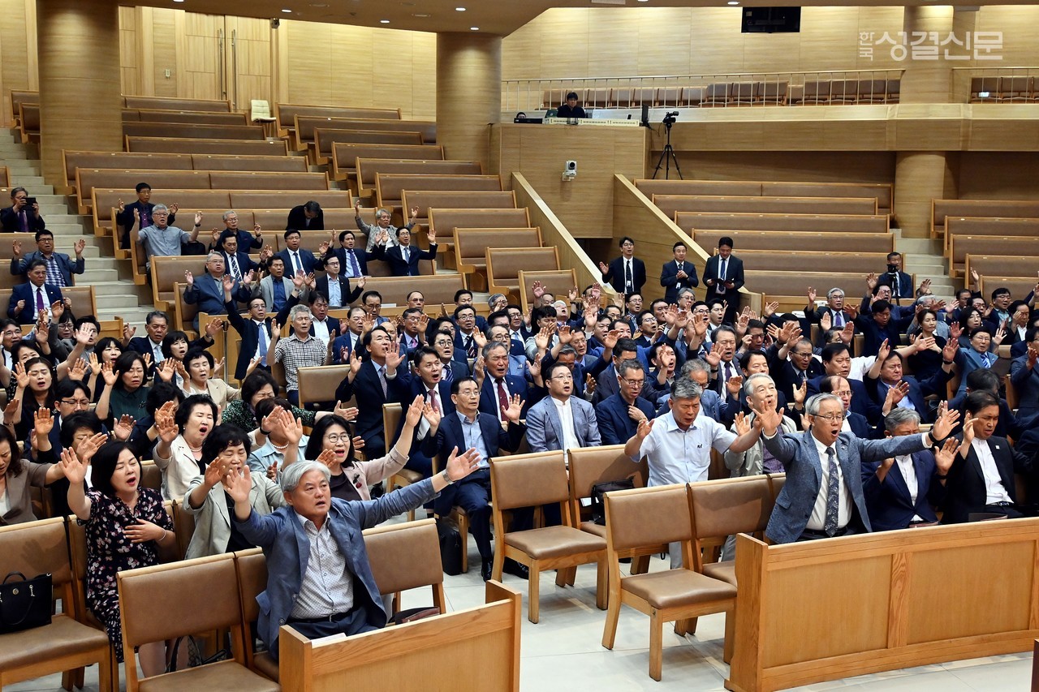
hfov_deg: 47.2
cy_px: 346
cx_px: 520
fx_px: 1190
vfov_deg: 32.4
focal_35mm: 41
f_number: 4.5
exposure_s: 1/125
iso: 2500
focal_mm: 27.5
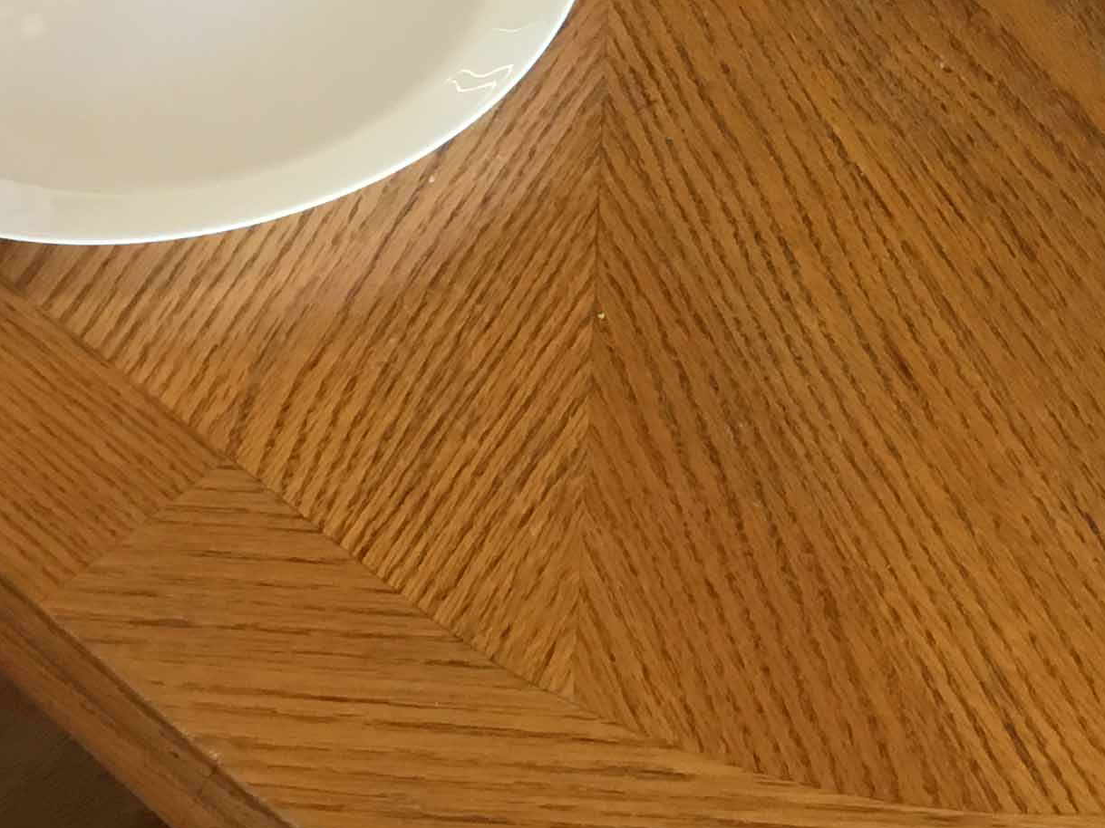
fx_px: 2649
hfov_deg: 22.7
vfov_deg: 17.5
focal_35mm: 83
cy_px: 79
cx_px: 1072
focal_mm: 3.3
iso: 64
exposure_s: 1/30
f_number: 2.4
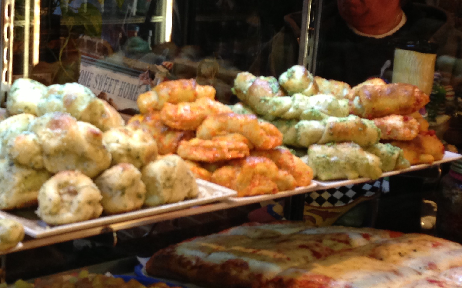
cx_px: 6
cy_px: 85
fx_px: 932
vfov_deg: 17.5
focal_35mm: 74
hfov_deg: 26.5
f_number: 2.4
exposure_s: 1/20
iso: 125
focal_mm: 4.13
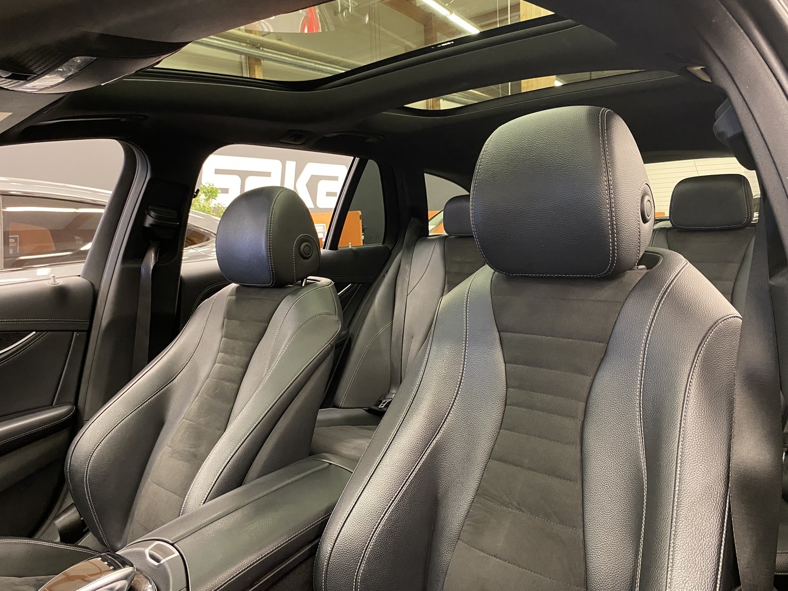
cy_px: 296
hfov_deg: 67.3
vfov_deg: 53.1
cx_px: 394
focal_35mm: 26
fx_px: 592
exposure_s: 1/25
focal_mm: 4.25
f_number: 1.8
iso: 500
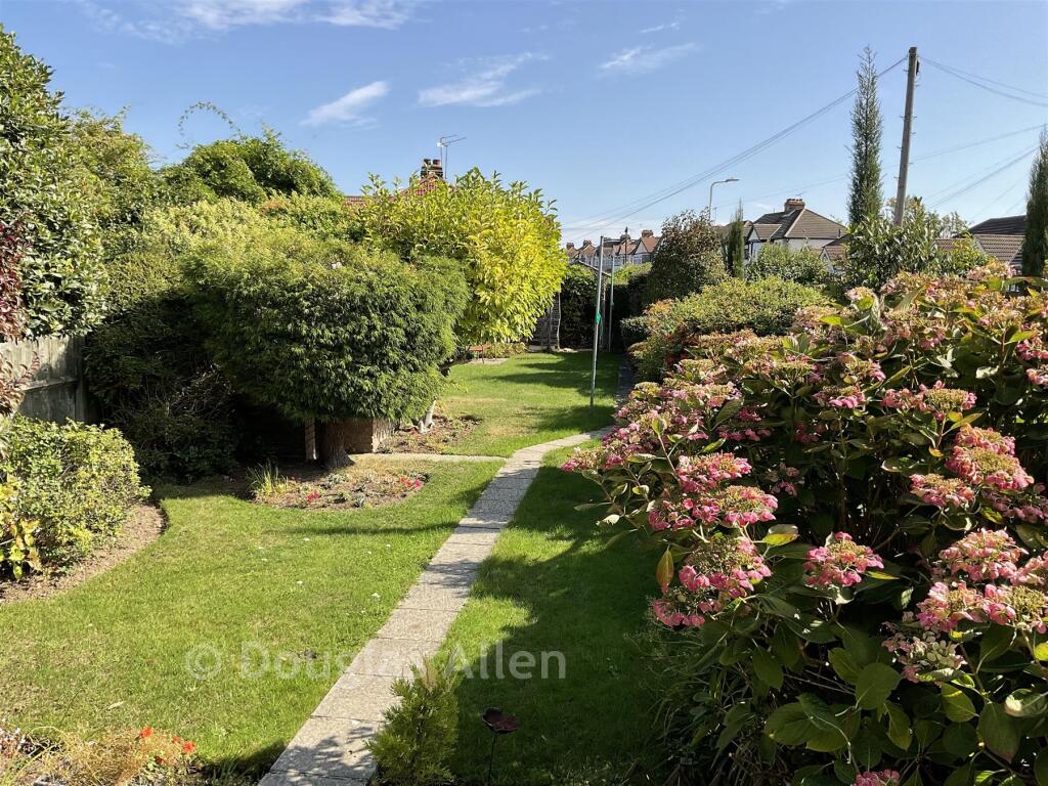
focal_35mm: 29
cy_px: 393
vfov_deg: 48.2
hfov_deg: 61.7
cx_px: 524
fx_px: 878
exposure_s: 1/1168
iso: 16
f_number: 1.8
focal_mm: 3
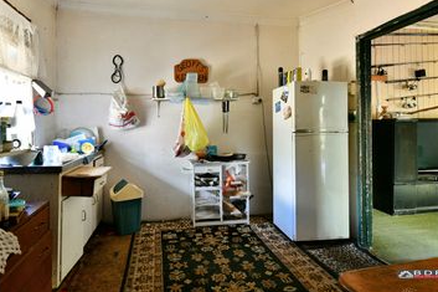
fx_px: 243
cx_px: 203
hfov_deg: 83.9
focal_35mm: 20
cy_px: 131
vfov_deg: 61.7
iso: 100
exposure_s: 1/2.5
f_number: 4.5
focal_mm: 10
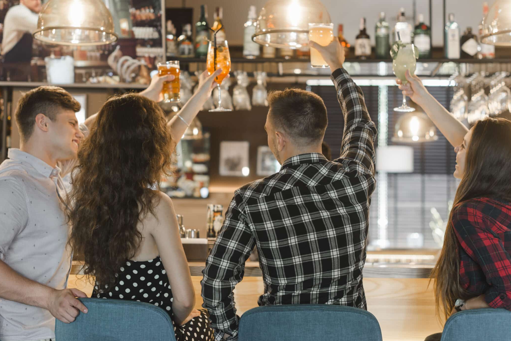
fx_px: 880
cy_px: 136
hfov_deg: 32.4
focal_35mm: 62
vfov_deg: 21.9
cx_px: 244
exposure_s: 1/80
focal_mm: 50
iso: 640
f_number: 2.5
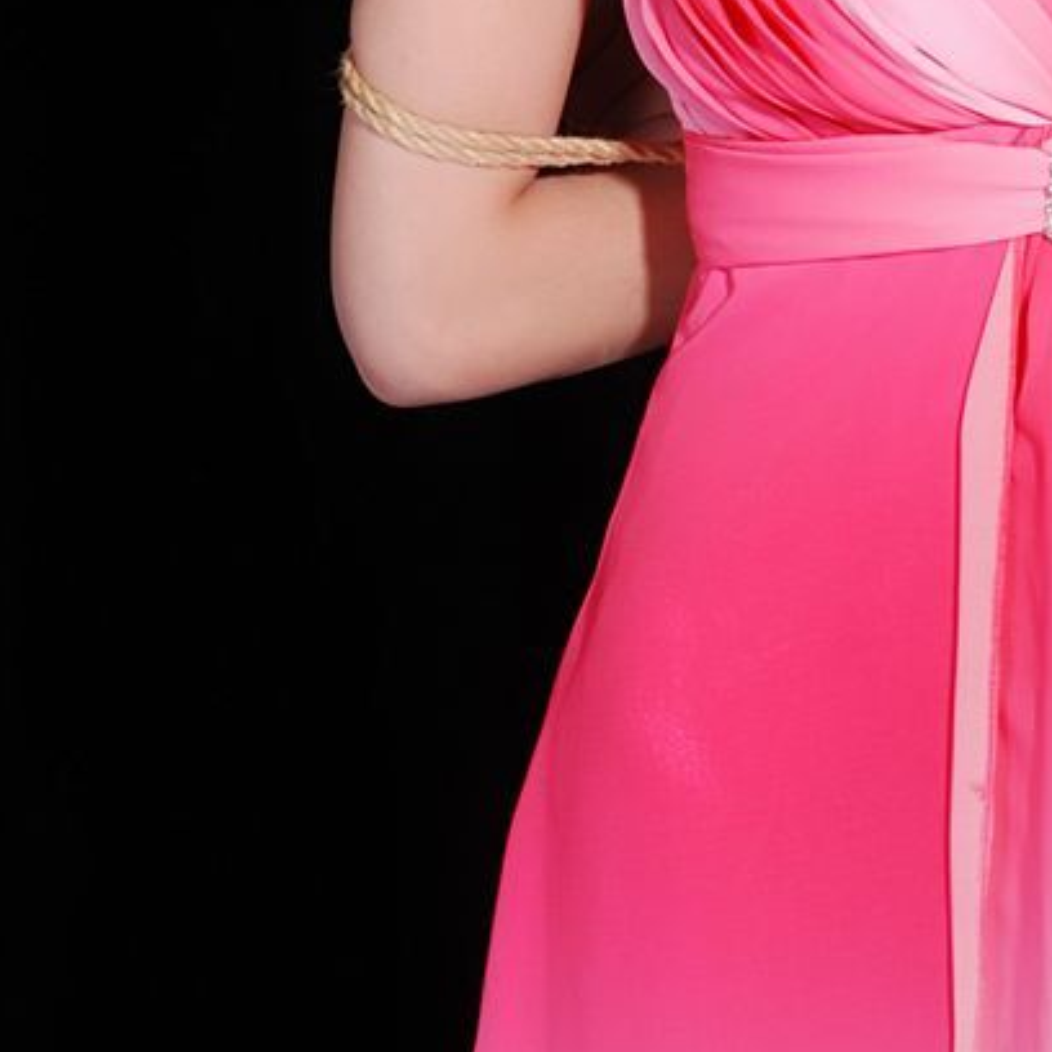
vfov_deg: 6.0
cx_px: 911
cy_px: -178
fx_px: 9971
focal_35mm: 290
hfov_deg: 6.0
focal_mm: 58
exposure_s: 1/8
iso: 100
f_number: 8
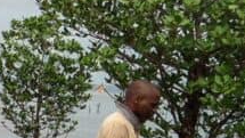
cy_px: 94
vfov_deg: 6.4
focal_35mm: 190
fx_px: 1234
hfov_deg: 9.9
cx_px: -349
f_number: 2.8
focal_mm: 3.85
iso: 80
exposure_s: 1/1935
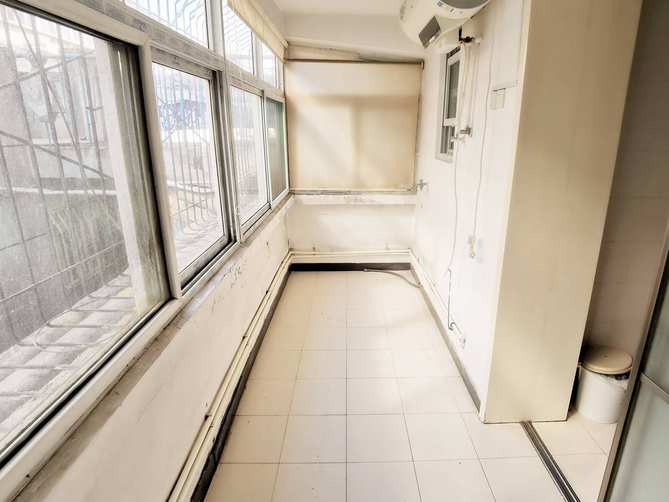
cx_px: 358
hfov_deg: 84.5
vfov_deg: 68.7
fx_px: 367
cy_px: 240
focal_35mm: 19
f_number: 2.2
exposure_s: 1/100
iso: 80
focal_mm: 2.26
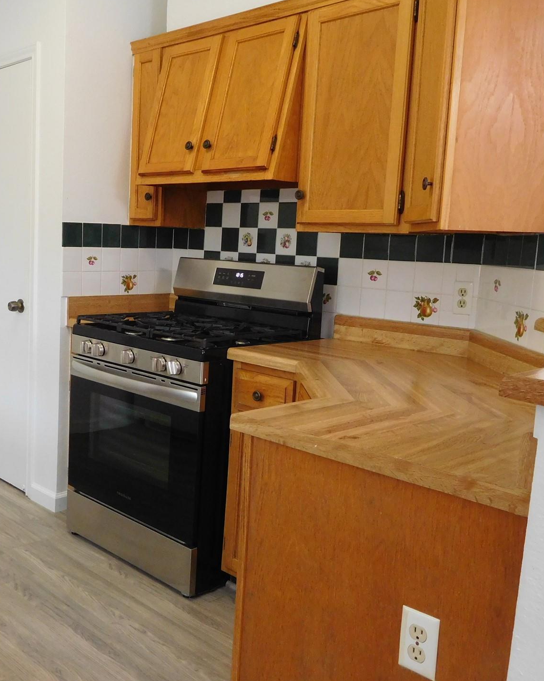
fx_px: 705
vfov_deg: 51.5
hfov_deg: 41.2
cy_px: 351
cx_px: 146
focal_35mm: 35
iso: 360
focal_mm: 4.5
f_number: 3.4
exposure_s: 1/30
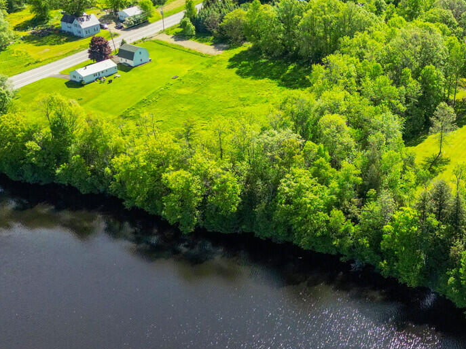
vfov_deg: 26.1
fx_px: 754
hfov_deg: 33.3
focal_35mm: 56
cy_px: 161
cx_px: 380
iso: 200
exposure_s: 1/2000
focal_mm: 6.72
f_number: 1.7
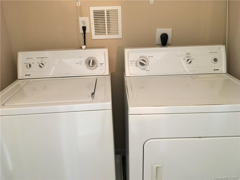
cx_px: 120
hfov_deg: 61.7
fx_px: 201
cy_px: 90
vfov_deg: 48.2
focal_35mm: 29
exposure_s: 1/15
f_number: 2.2
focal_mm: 4.15
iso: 200
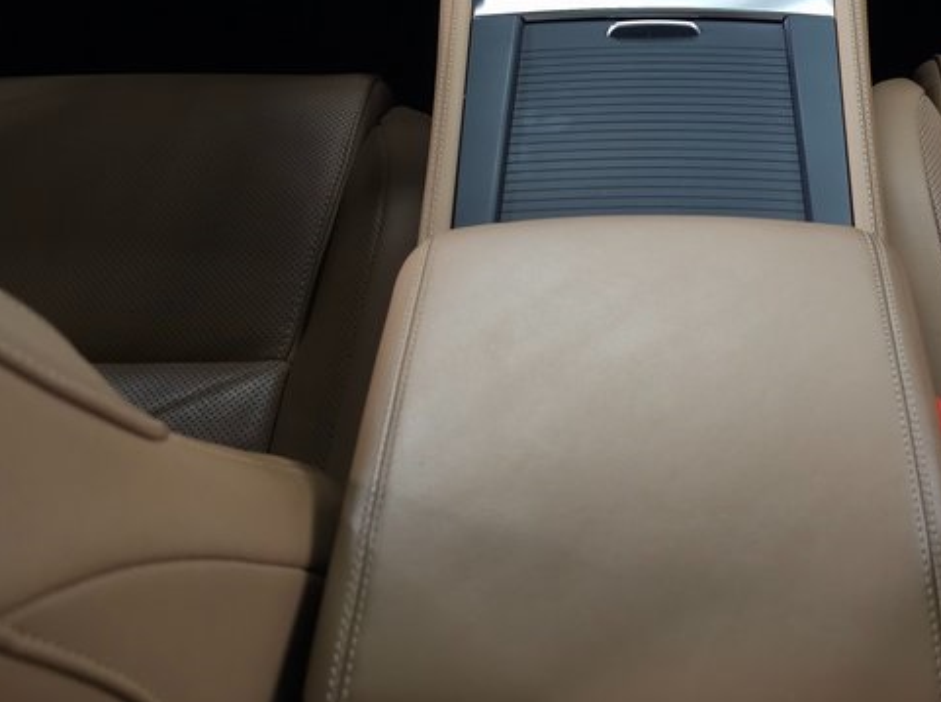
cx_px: 653
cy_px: -34
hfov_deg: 38.4
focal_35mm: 49
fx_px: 1330
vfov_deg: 27.5
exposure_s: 1/60
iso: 200
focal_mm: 6.3
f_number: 1.7
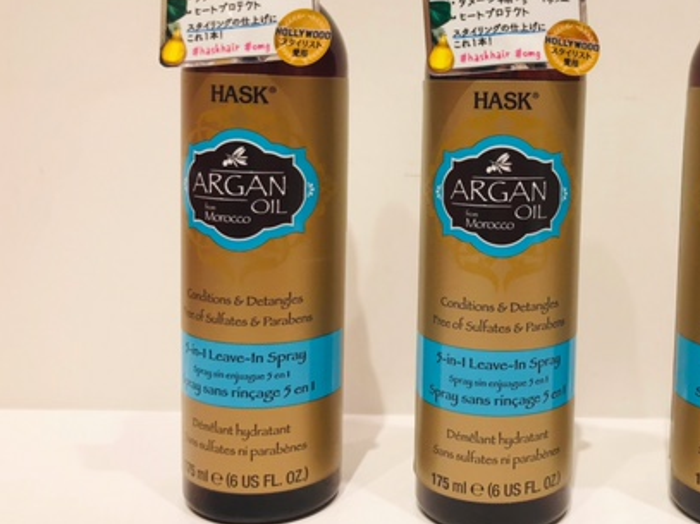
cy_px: 177
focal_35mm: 44
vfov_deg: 32.6
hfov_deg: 42.1
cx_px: 492
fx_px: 889
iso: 32
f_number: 1.8
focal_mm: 3.99
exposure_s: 1/120
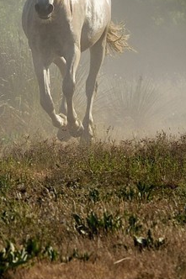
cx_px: -385
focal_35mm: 963
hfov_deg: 1.4
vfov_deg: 2.1
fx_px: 7470
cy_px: 118
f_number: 9
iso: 200
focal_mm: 200
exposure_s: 1/640
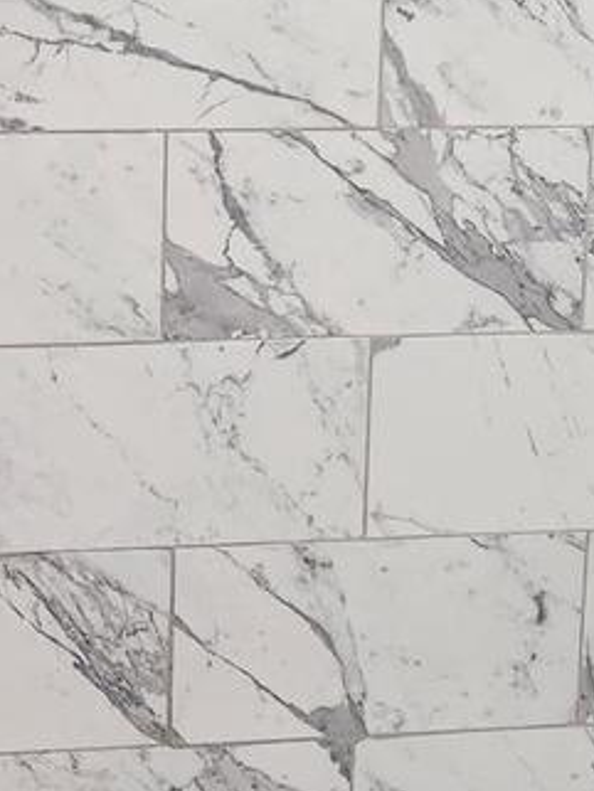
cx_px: 350
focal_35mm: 110
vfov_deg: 17.6
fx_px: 2515
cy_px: 101
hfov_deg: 13.5
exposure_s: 1/120
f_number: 1.8
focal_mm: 5.4
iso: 200
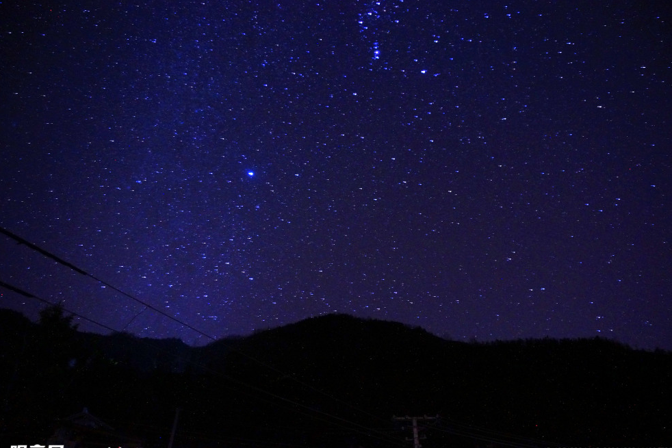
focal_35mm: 25
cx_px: 349
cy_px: 232
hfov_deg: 71.5
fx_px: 467
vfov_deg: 51.3
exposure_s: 30
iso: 1600
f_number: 3.5
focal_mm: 16
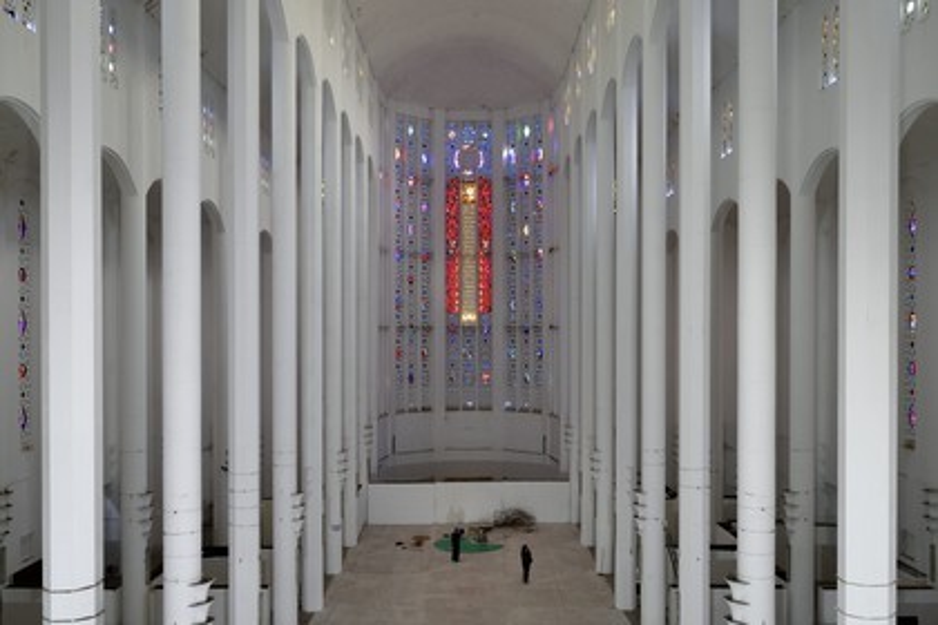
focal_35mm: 32
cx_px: 469
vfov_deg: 41.1
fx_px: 834
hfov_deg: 58.7
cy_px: 312
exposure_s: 1/4
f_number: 5
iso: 200
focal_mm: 32
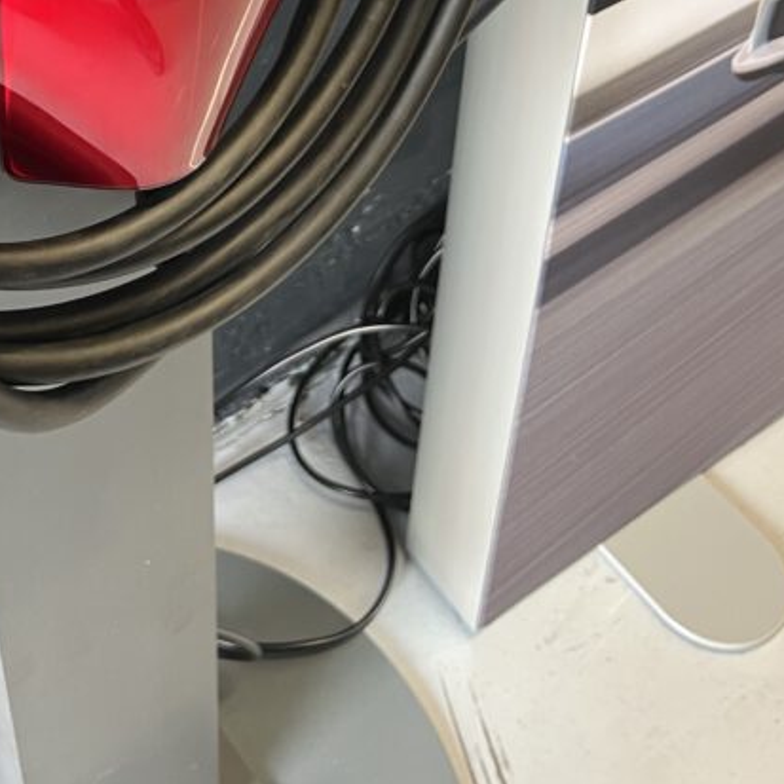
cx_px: 226
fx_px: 1461
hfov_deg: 29.7
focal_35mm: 57
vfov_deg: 27.0
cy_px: -123
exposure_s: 1/50
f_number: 1.5
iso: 125
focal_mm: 5.7
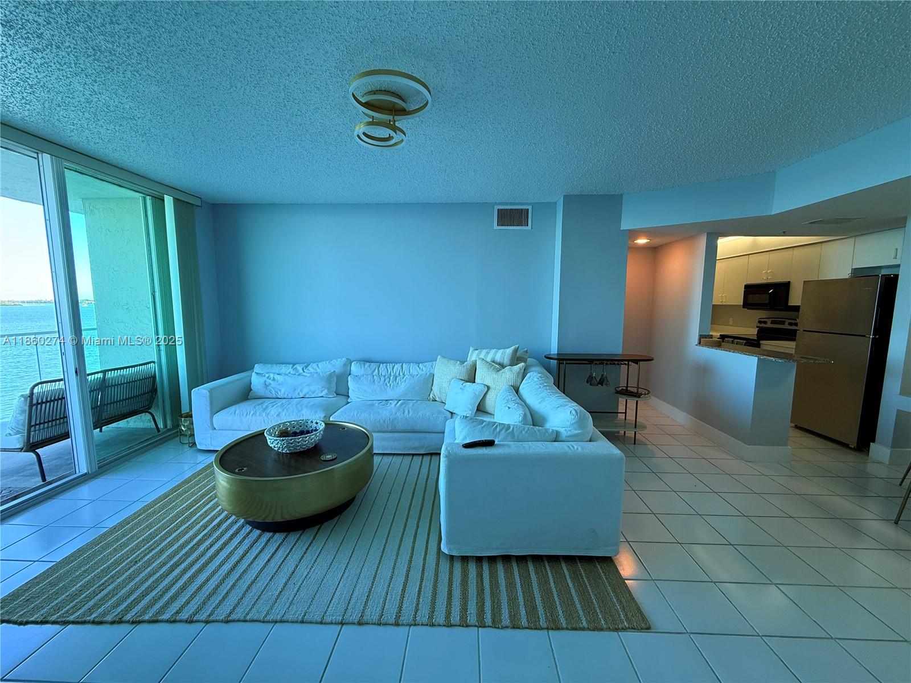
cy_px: 342
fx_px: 368
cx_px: 456
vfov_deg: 85.7
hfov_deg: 102.1
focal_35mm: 14
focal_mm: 2.22
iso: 80
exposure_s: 1/120
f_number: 2.2
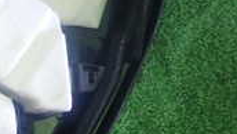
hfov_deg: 18.3
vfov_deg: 11.9
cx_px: -172
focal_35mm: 95
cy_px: -93
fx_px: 597
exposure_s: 1/30
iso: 200
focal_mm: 4.5
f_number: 2
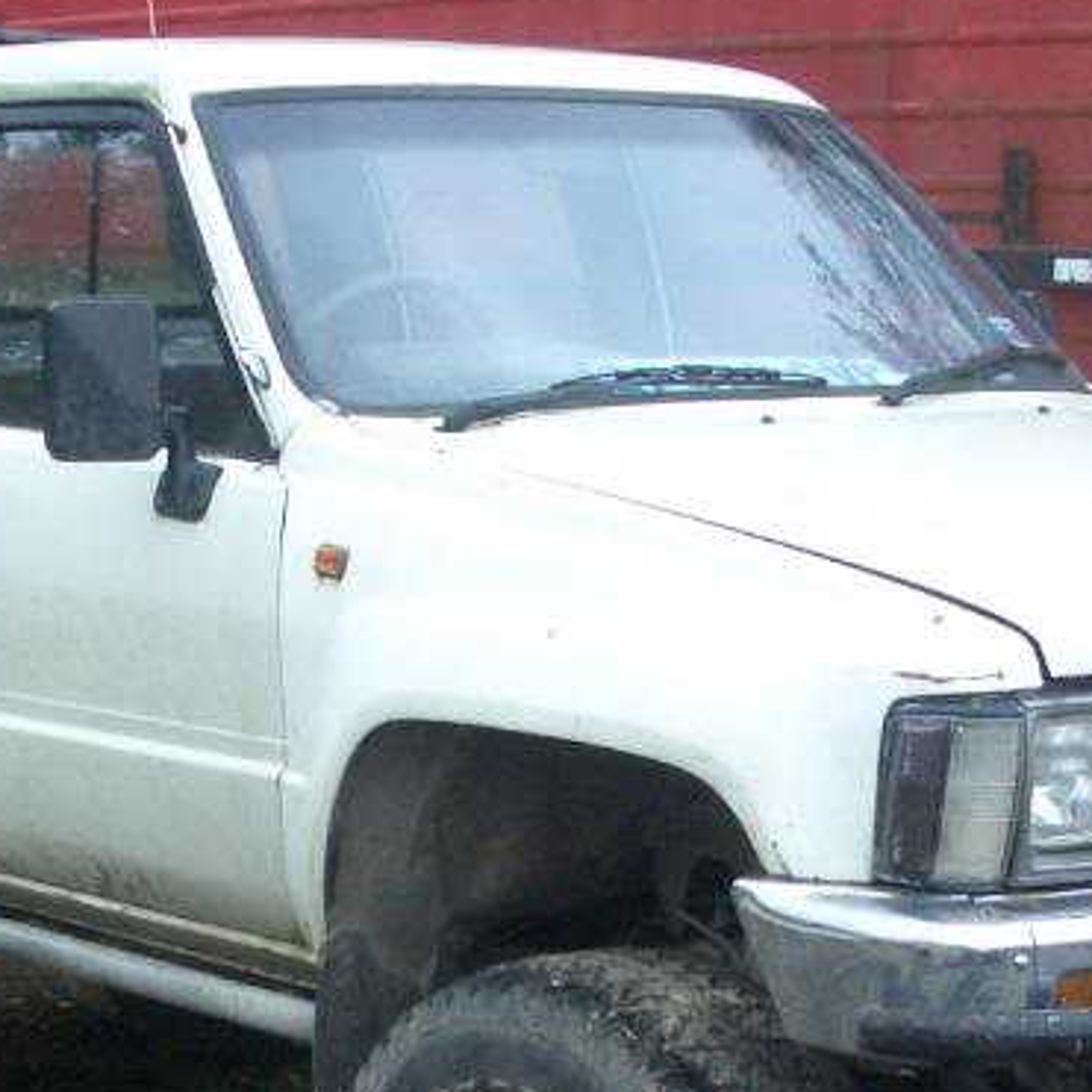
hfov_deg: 17.4
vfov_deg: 17.2
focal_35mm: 100
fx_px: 3569
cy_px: 968
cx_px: 524
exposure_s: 1/60
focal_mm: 6.8
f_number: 2.8
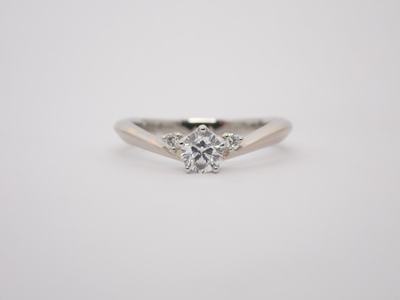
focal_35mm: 82
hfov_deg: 23.8
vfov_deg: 18.0
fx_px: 947
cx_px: 200
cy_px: 150
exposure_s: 1/125
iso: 200
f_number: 4.3
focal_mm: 14.62
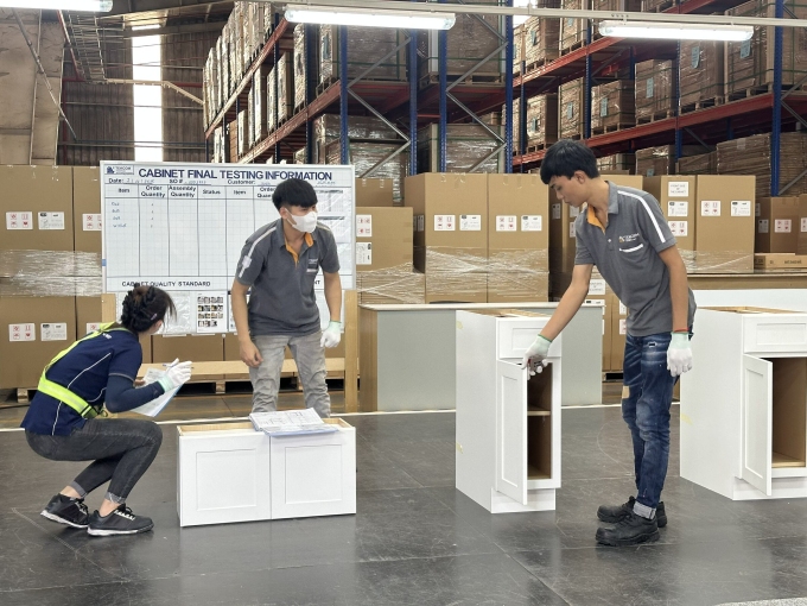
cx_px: 404
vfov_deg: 30.3
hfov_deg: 39.7
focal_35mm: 48
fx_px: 1119
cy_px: 303
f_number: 1.78
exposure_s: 1/106
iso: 80
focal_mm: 6.86
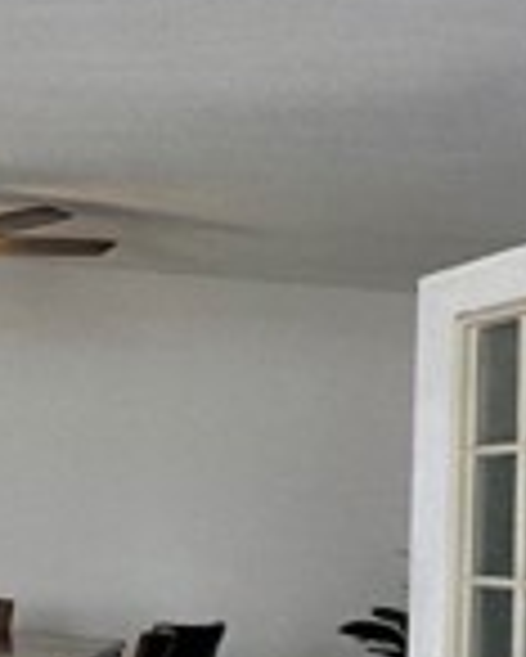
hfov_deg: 13.2
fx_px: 1166
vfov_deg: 30.8
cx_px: -886
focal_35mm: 60
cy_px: 508
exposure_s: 1/120
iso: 125
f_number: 2.2
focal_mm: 2.22
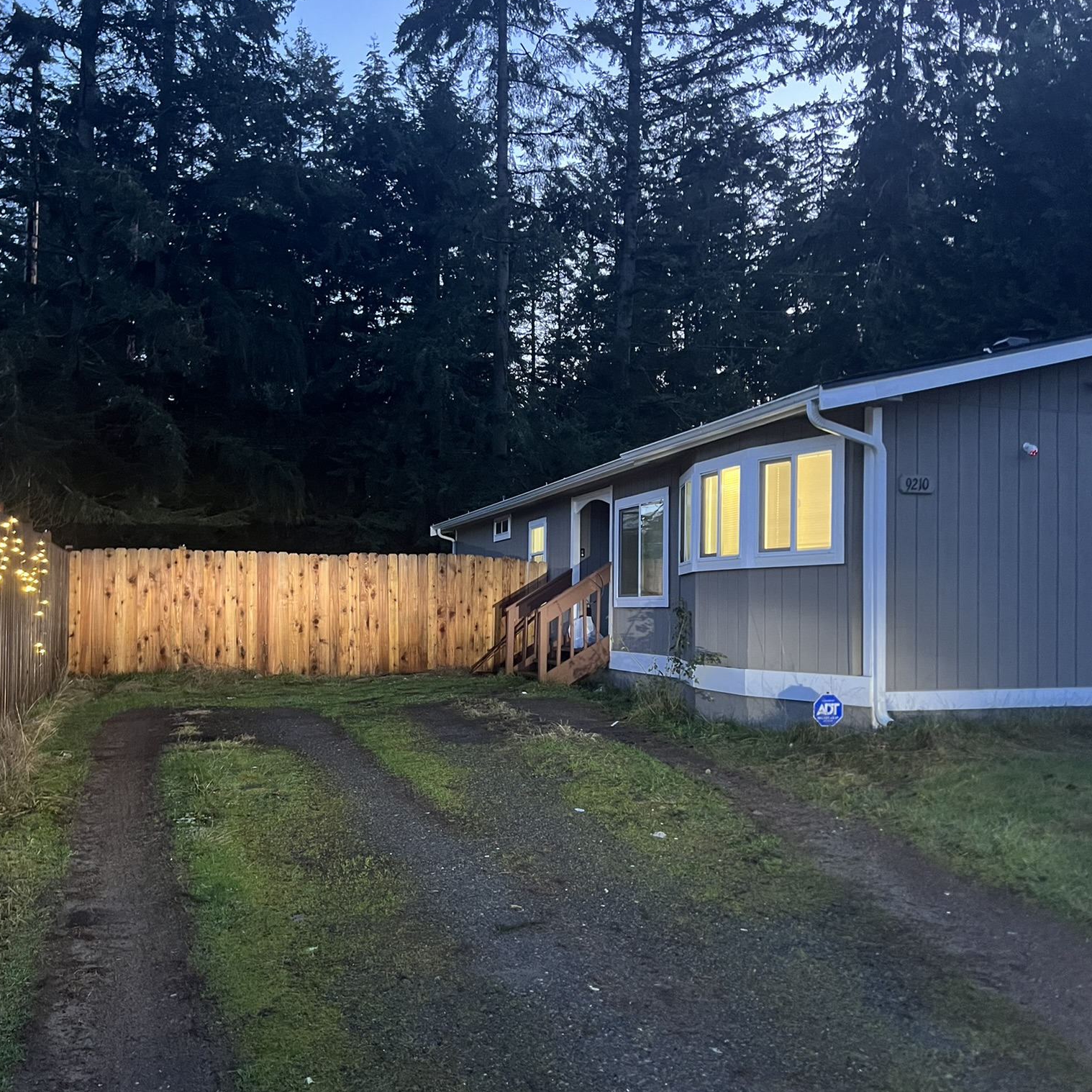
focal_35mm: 31
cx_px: 545
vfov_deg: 52.5
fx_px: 1106
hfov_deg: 52.5
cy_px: 588
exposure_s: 1/30
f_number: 1.5
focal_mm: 5.7
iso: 500
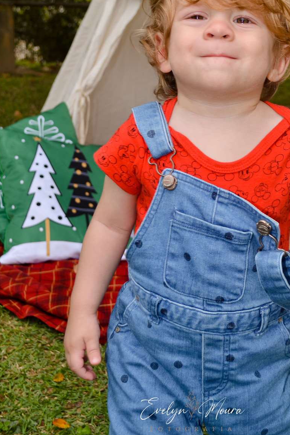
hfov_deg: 18.1
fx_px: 906
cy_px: 101
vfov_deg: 26.6
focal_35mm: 75
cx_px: 193
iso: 100
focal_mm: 32
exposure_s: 1/200
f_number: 4.8
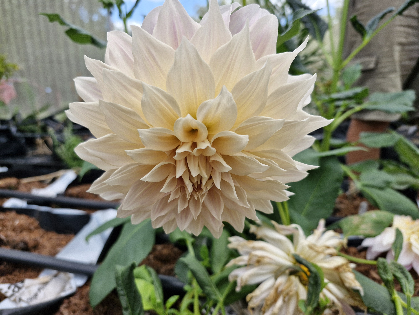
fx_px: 278
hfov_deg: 73.9
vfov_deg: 58.9
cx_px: 210
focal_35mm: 23
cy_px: 158
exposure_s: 1/405
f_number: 1.8
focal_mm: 5.54
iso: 50
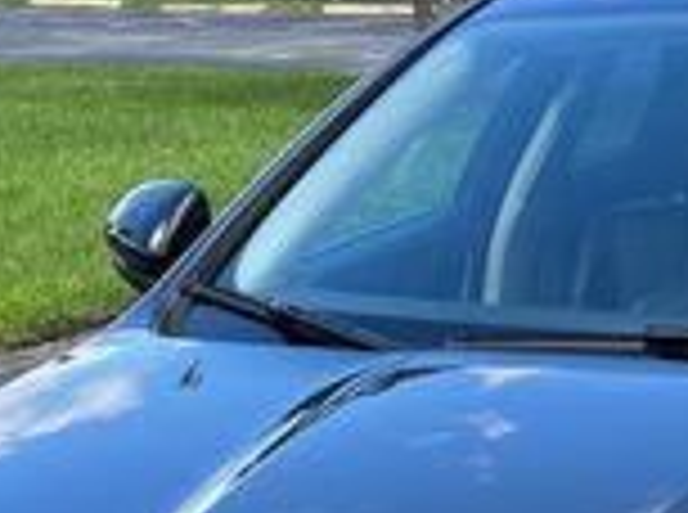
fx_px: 2161
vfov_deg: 12.4
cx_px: 504
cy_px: 900
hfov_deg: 18.0
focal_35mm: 109
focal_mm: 5.7
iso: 50
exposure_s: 1/909
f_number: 1.5
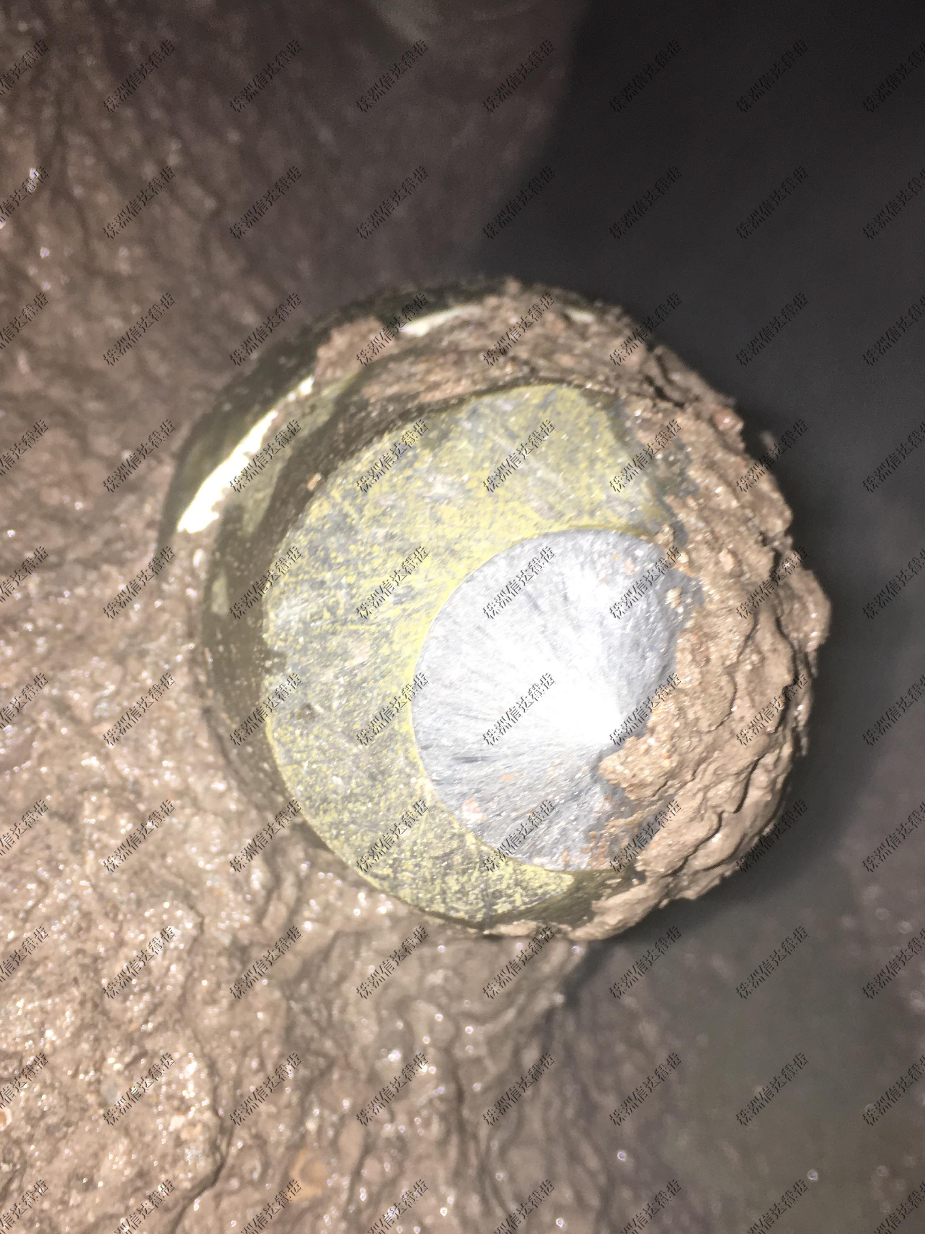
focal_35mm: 40
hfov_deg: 36.0
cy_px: 742
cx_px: 461
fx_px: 1425
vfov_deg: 46.5
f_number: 2.2
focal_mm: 4.15
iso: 32
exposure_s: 1/33
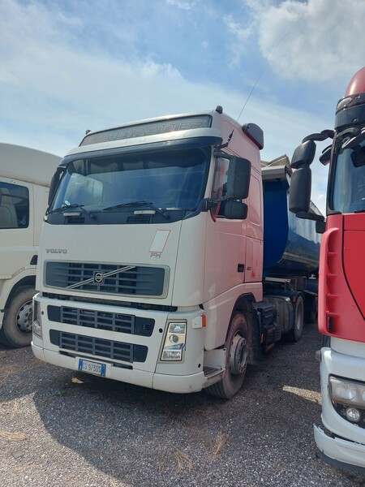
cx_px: 182
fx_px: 337
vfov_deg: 71.6
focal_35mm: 24
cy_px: 244
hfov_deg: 56.8
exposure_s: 1/1554
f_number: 1.8
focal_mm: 5.23
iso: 32
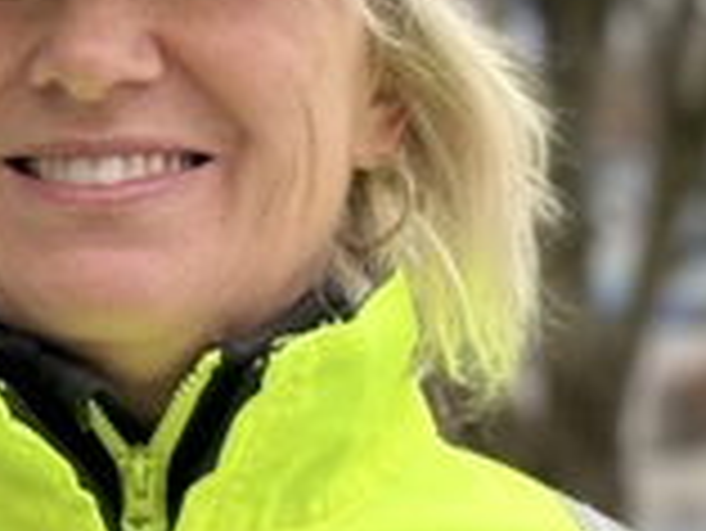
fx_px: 4858
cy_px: 27
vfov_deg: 6.2
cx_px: -427
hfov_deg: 8.1
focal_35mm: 238
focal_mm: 5.96
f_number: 1.6
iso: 32
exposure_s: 1/172
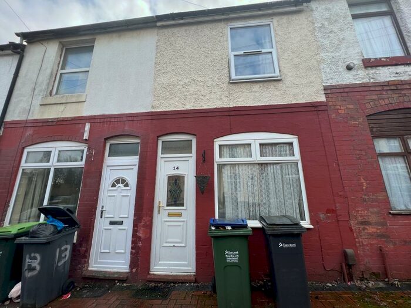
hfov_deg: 106.2
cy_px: 154
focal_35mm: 13
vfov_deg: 89.9
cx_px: 206
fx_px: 154
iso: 32
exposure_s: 1/206
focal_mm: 1.57
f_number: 1.8
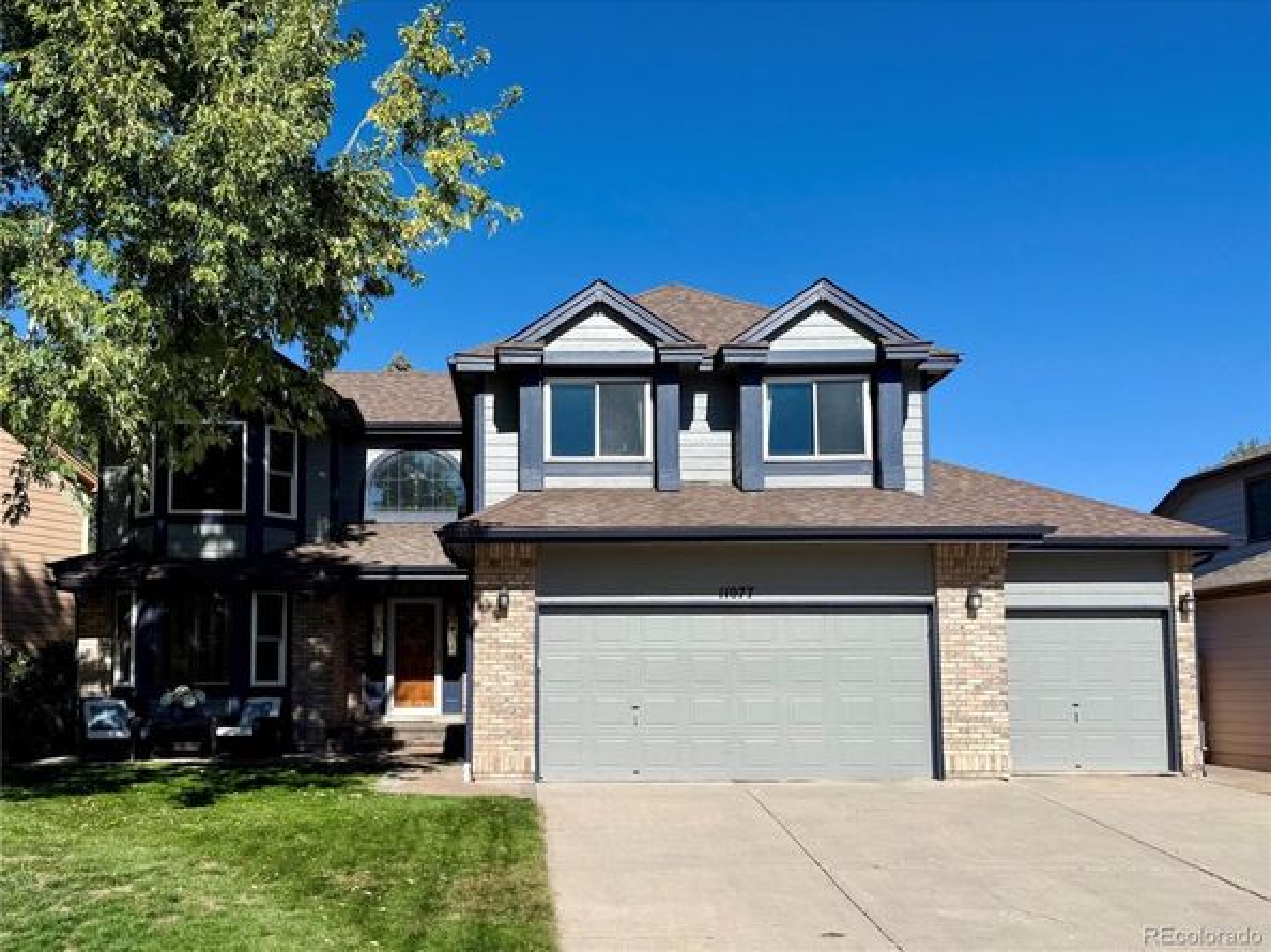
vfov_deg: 56.8
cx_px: 636
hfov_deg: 71.6
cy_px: 476
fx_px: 881
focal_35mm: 24
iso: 80
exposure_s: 1/5714
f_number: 1.78
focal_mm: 6.76
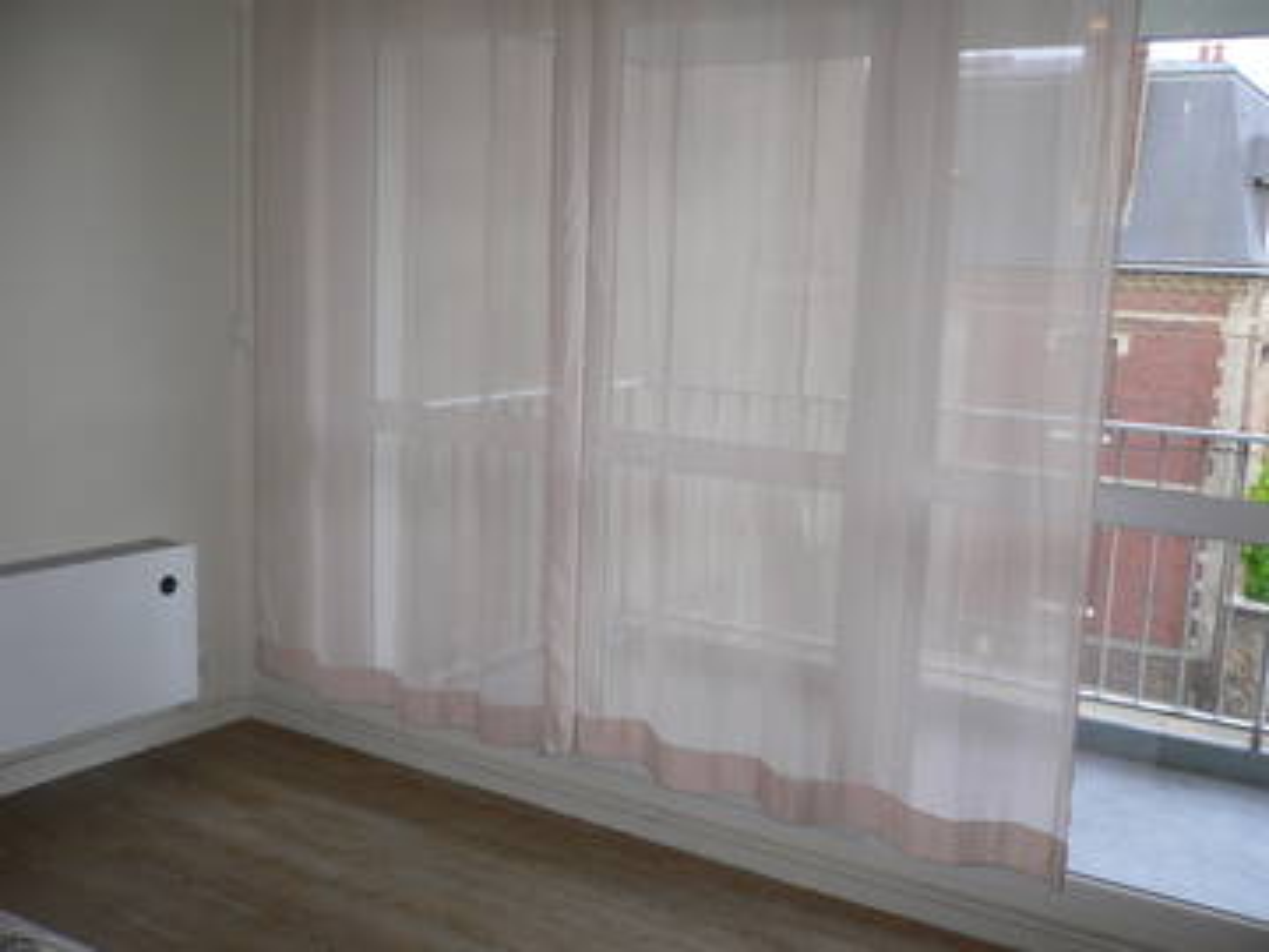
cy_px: 476
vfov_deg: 40.7
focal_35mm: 35
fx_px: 1283
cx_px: 634
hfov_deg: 52.6
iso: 100
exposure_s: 1/60
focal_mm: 5.8
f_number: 2.8
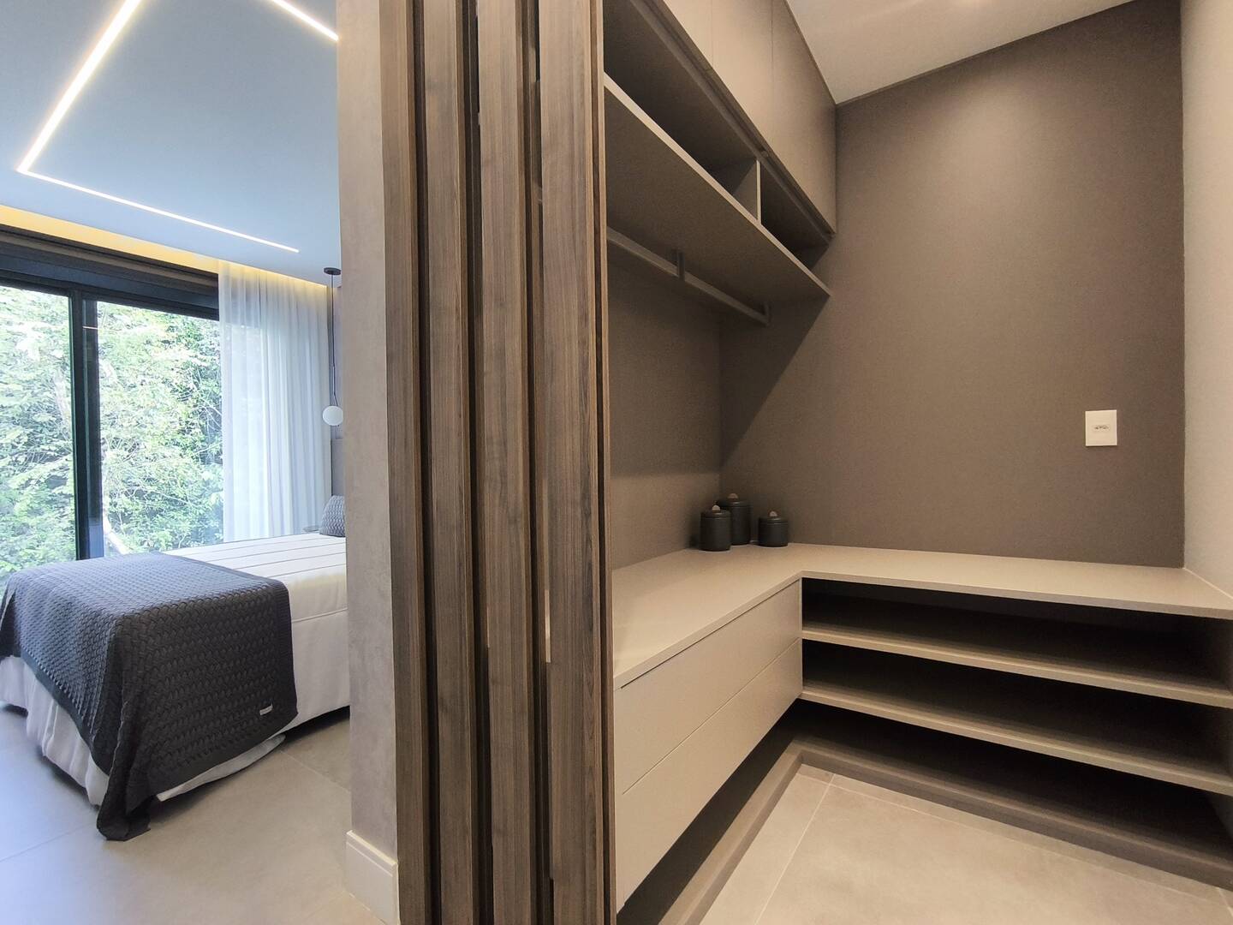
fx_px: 570
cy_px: 462
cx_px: 616
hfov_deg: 94.5
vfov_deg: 78.1
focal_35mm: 16
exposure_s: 1/59.9
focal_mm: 1.65
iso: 200
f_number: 2.2
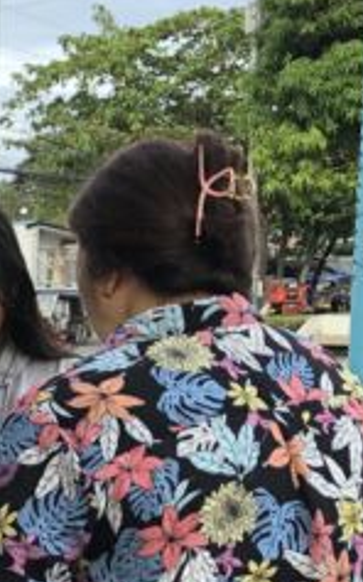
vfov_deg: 20.3
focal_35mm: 100
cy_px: 533
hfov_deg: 11.4
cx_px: -434
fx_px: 1584
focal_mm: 3.99
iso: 20
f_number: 1.8
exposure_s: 1/401
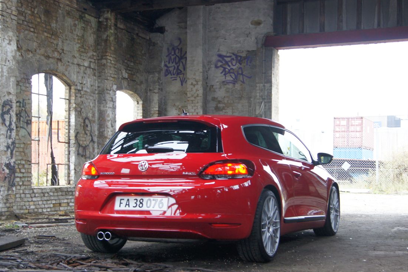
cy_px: 127
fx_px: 652
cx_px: 205
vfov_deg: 23.6
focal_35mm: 58
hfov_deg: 34.7
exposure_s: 1/60
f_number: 4.5
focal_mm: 35
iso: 800
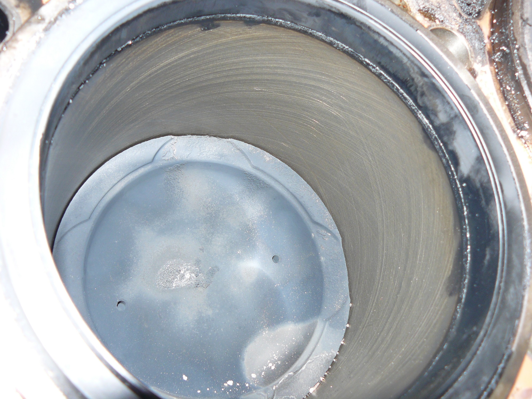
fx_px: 553
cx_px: 266
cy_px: 200
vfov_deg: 39.7
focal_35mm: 36
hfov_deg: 51.4
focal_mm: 6
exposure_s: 1/30
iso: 100
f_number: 2.8
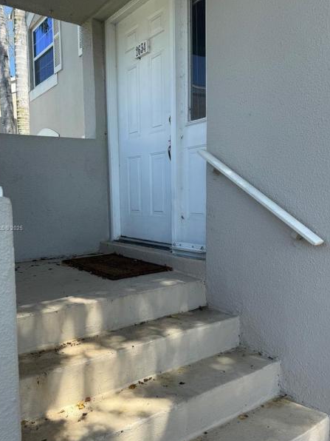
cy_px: 229
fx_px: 369
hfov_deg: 48.1
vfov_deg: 61.6
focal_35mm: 29
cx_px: 141
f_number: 1.78
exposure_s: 1/1337
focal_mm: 6.76
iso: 80
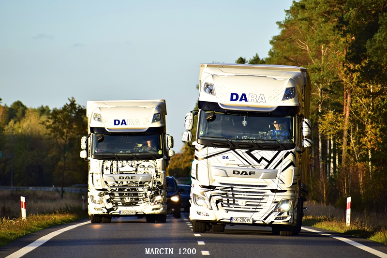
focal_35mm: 405
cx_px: 194
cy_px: 129
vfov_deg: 3.4
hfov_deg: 5.1
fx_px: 4353
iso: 400
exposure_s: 1/640
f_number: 7.1
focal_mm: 270
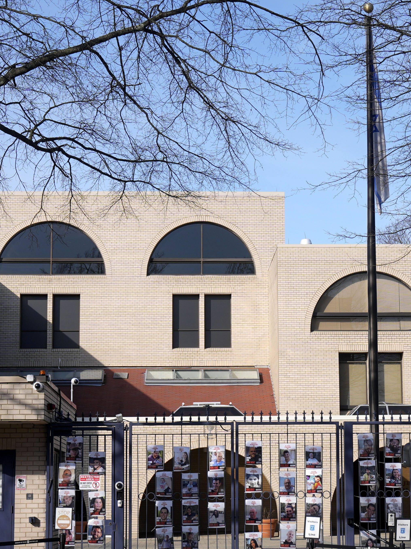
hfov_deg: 17.5
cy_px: 272
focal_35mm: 84
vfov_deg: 23.3
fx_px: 1330
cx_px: 269
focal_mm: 40
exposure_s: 1/1600
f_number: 4
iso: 250
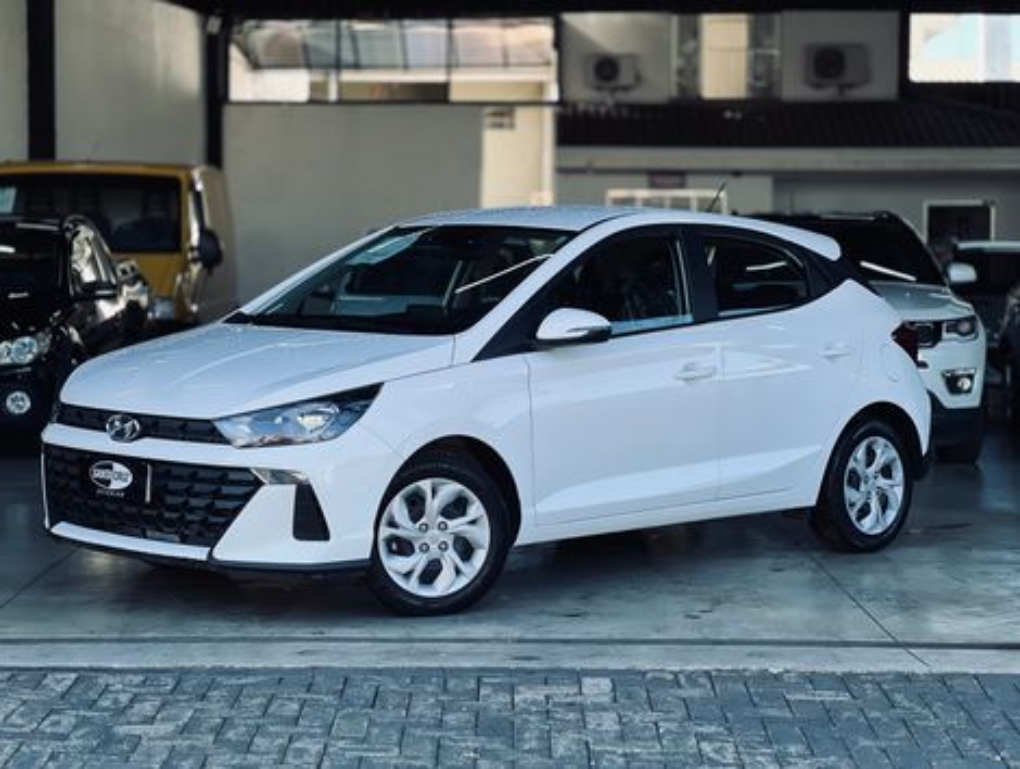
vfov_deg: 19.2
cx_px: 510
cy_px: 384
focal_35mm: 77
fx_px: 2272
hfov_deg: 25.3
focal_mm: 9
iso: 50
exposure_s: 1/121
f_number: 2.8
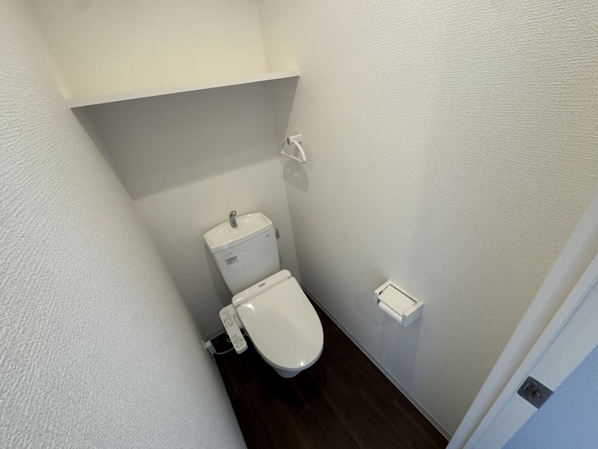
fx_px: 242
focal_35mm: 14
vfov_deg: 85.7
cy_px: 224
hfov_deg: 102.1
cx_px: 299
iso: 200
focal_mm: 2.22
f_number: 2.2
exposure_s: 1/120
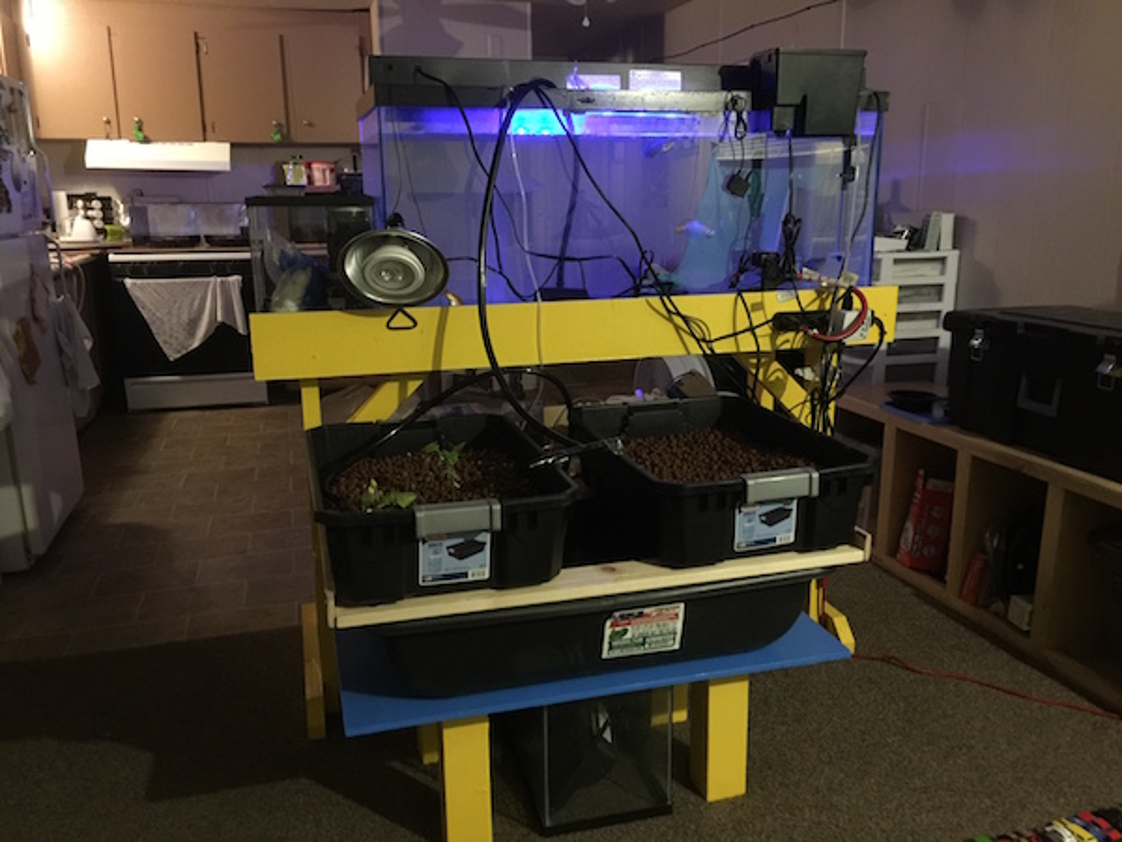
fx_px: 940
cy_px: 421
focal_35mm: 29
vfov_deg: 48.2
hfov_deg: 61.7
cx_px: 561
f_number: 2.2
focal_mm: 4.15
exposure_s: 1/4
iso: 160
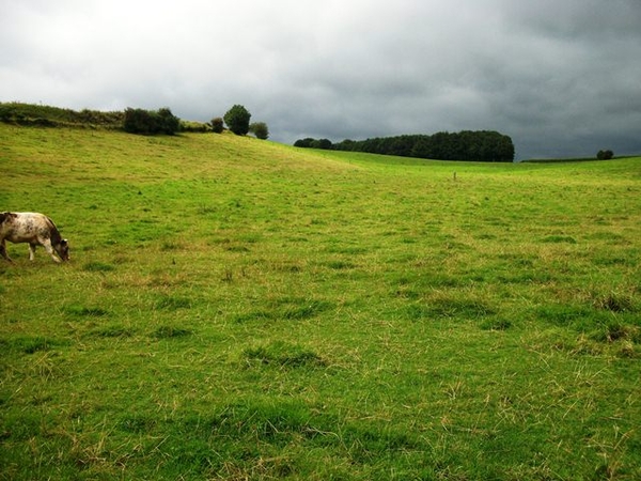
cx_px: 320
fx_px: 593
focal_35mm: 32
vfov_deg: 44.2
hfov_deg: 56.8
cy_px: 240
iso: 80
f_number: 8.8
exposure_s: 1/125
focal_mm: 5.7
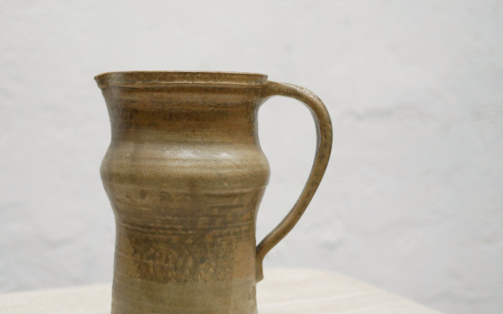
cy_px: 164
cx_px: 193
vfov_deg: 23.6
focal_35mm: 55
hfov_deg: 36.7
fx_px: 754
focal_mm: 20
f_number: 1.7
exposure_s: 1/60
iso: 800
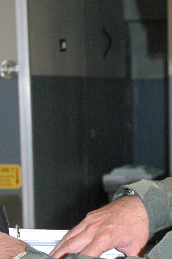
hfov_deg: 8.6
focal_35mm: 158
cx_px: 191
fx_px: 1134
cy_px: 212
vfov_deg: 12.9
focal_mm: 34
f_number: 4.5
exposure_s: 1/60
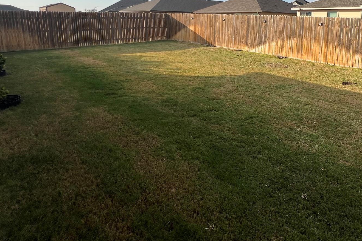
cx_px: 249
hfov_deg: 77.8
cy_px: 47
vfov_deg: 55.2
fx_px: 211
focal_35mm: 21
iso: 32
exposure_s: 1/1155
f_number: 1.8
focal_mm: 1.57
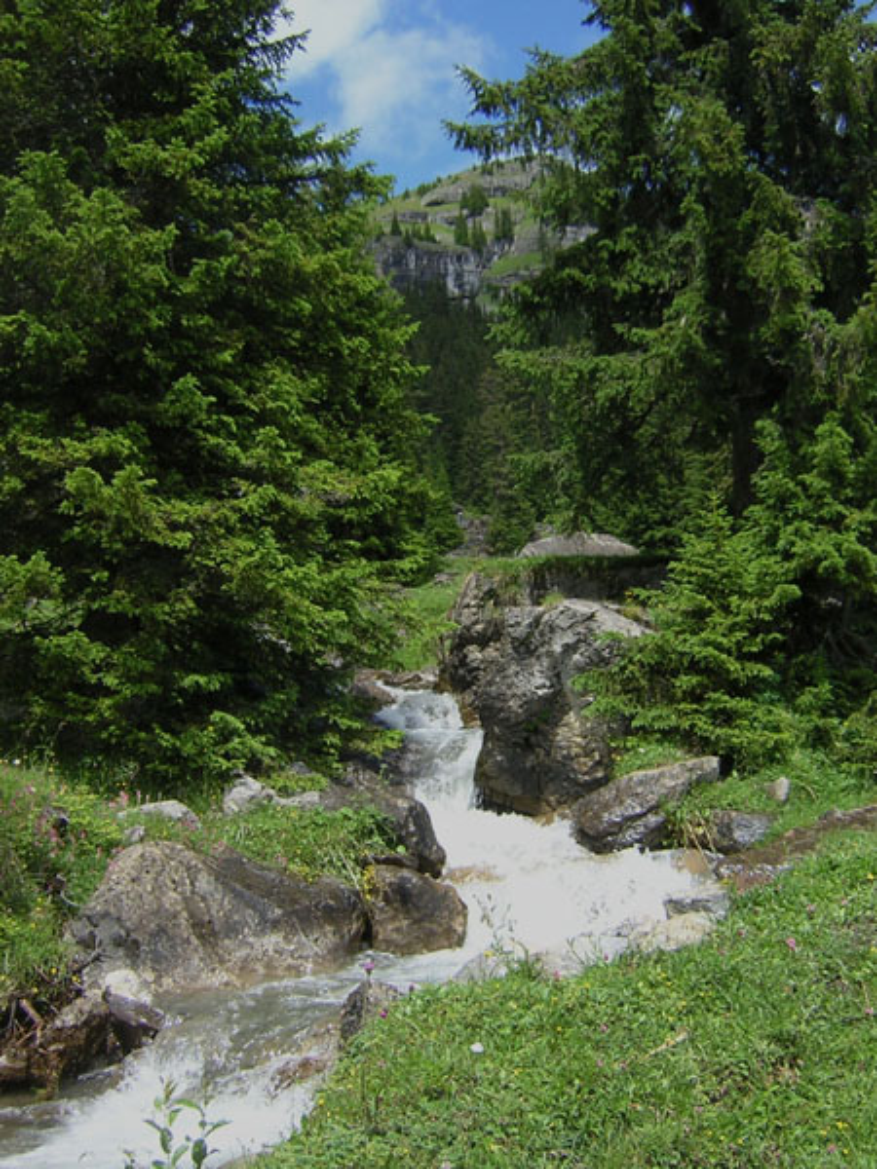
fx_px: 1216
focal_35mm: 36
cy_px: 584
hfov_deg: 39.7
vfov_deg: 51.4
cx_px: 438
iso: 100
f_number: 5.2
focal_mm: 4.7
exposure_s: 1/186
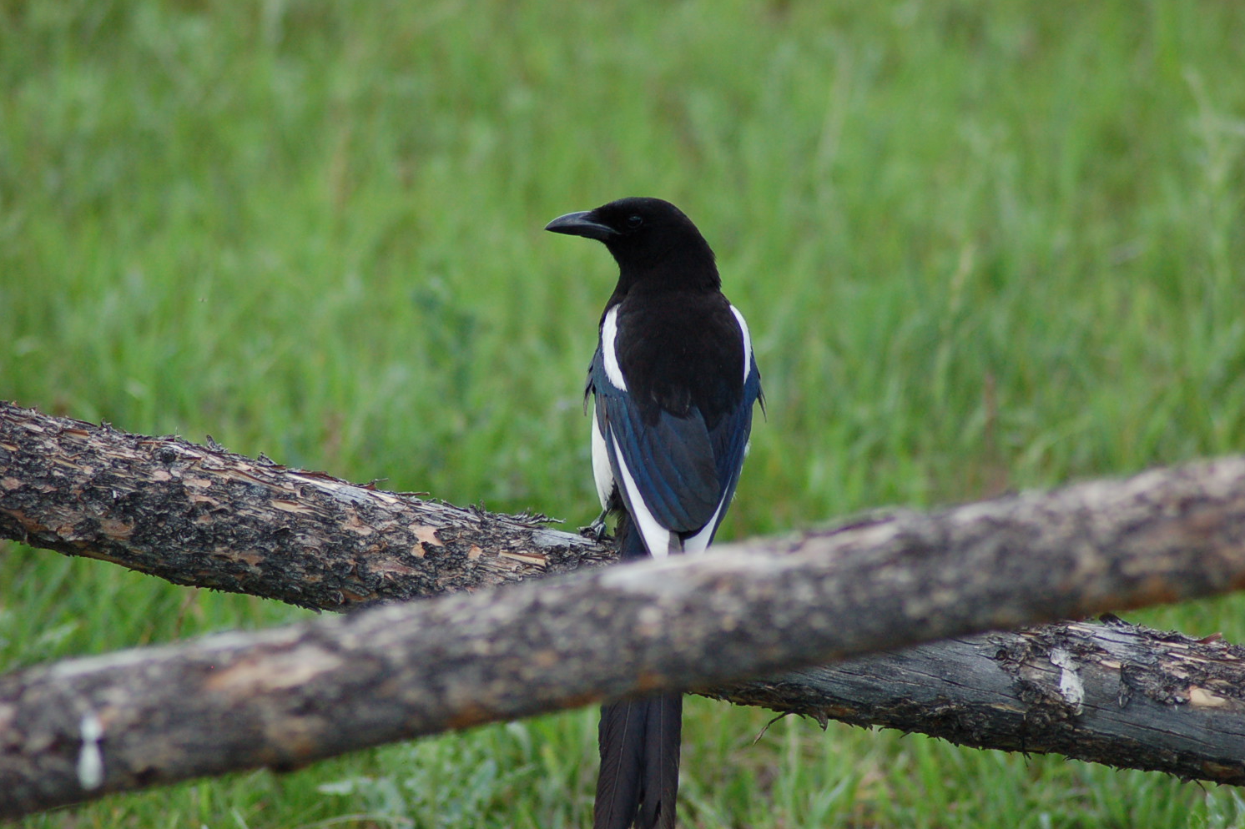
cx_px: 622
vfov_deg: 5.1
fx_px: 9404
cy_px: 414
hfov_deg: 7.6
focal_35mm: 272
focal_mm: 180
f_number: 4.8
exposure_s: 1/250
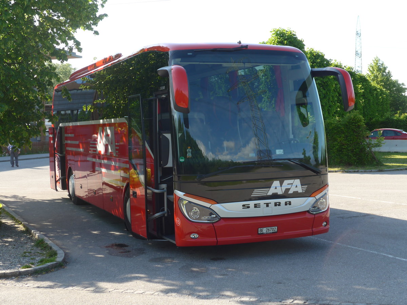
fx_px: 647
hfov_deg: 34.9
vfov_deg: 26.6
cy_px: 152
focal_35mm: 55
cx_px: 204
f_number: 3.4
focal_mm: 11.3
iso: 80
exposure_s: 1/320
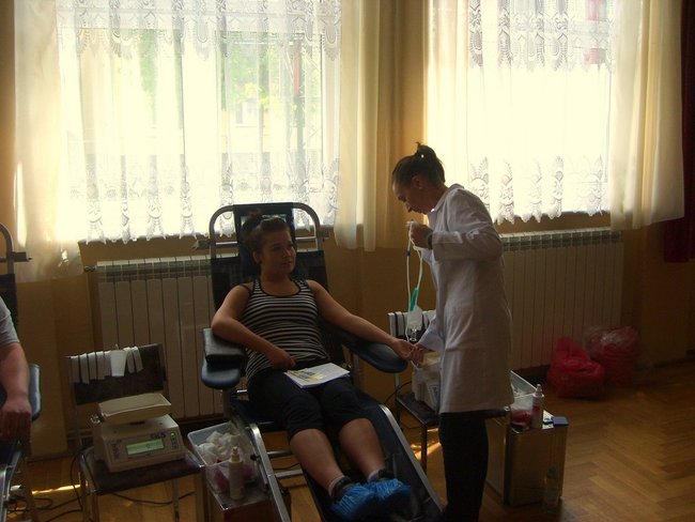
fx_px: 703
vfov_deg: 40.7
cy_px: 261
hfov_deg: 52.6
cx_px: 348
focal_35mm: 35
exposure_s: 1/125
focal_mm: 5.8
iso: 50
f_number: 2.8
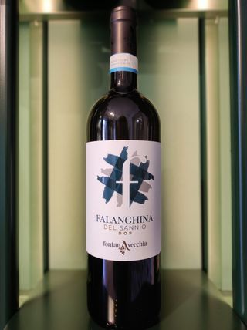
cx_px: 124
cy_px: 165
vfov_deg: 69.5
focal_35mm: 25
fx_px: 238
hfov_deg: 54.8
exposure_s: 1/50
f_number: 1.79
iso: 228
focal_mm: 4.7
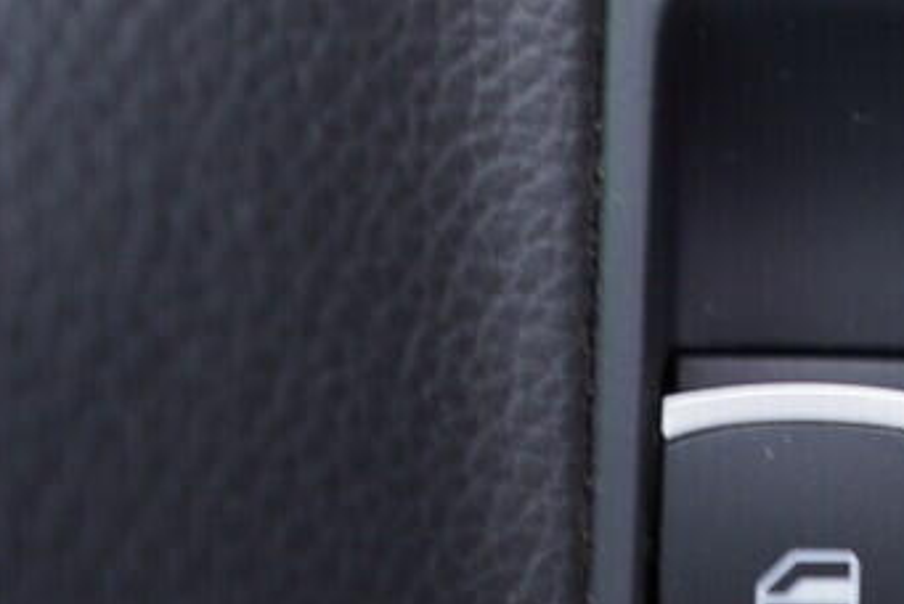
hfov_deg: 18.0
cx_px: 1071
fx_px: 2714
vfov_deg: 12.4
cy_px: -136
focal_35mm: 108
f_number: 2.8
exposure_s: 1/40
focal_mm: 24
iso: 125
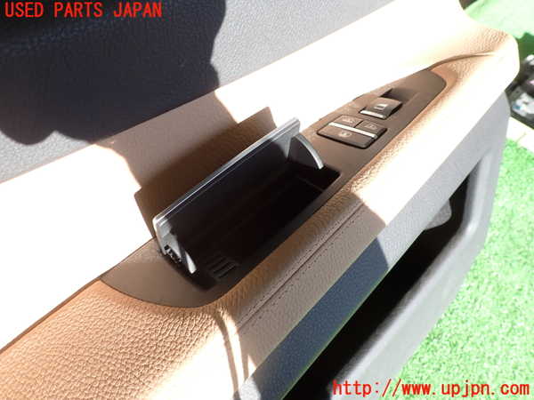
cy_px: 200
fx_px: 386
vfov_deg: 54.9
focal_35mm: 25
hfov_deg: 69.4
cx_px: 267
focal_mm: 4.5
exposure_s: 1/200
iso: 100
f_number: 2.8
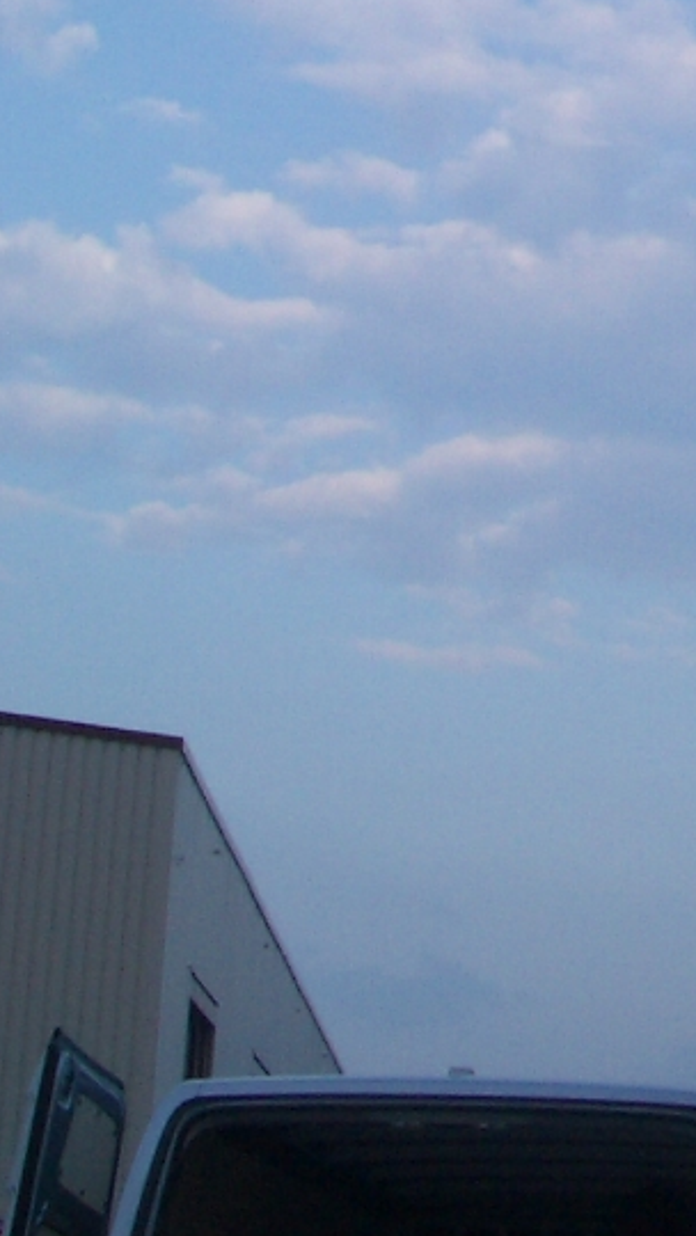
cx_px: 1213
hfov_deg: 10.2
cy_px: 60
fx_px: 3705
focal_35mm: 113
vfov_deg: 18.5
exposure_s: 1/200
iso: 50
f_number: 4.3
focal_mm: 5.8
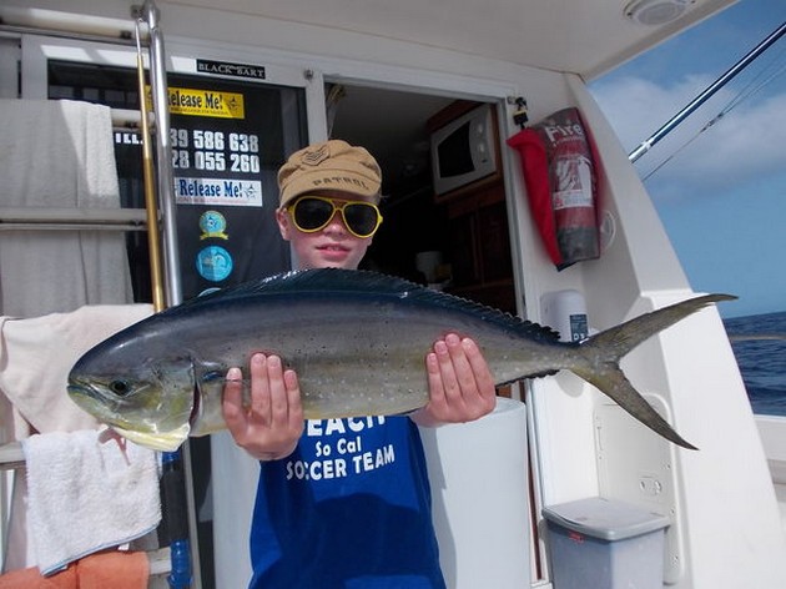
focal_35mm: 28
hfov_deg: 63.5
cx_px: 393
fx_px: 636
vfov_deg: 49.7
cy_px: 294
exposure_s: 1/640
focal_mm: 4
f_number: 5.4
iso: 80
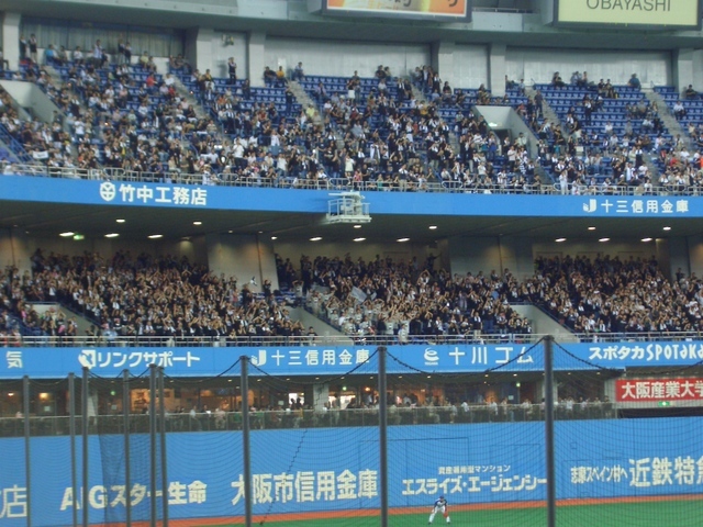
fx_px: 2376
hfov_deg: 16.8
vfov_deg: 12.7
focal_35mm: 117
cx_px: 352
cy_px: 264
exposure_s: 1/25
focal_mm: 24
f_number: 4.9
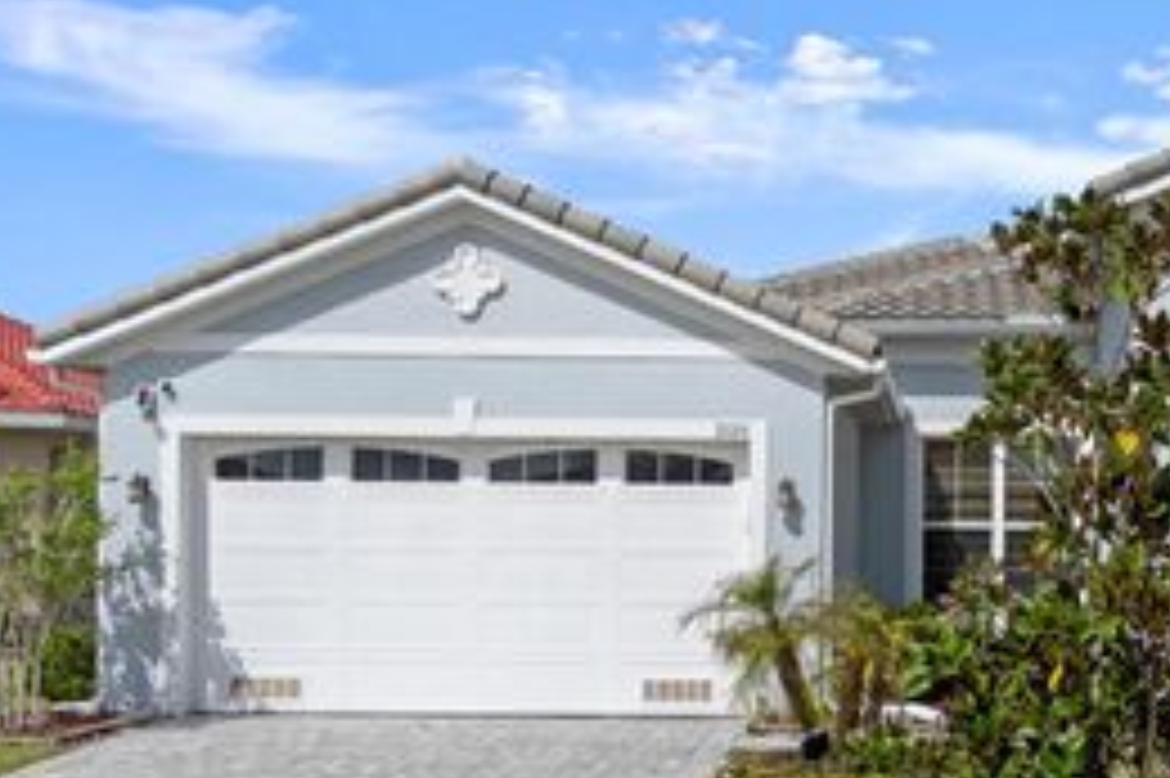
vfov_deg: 25.6
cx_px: 990
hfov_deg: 36.5
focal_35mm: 52
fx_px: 1689
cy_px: 600
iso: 100
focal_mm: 18
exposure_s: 1/400
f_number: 9
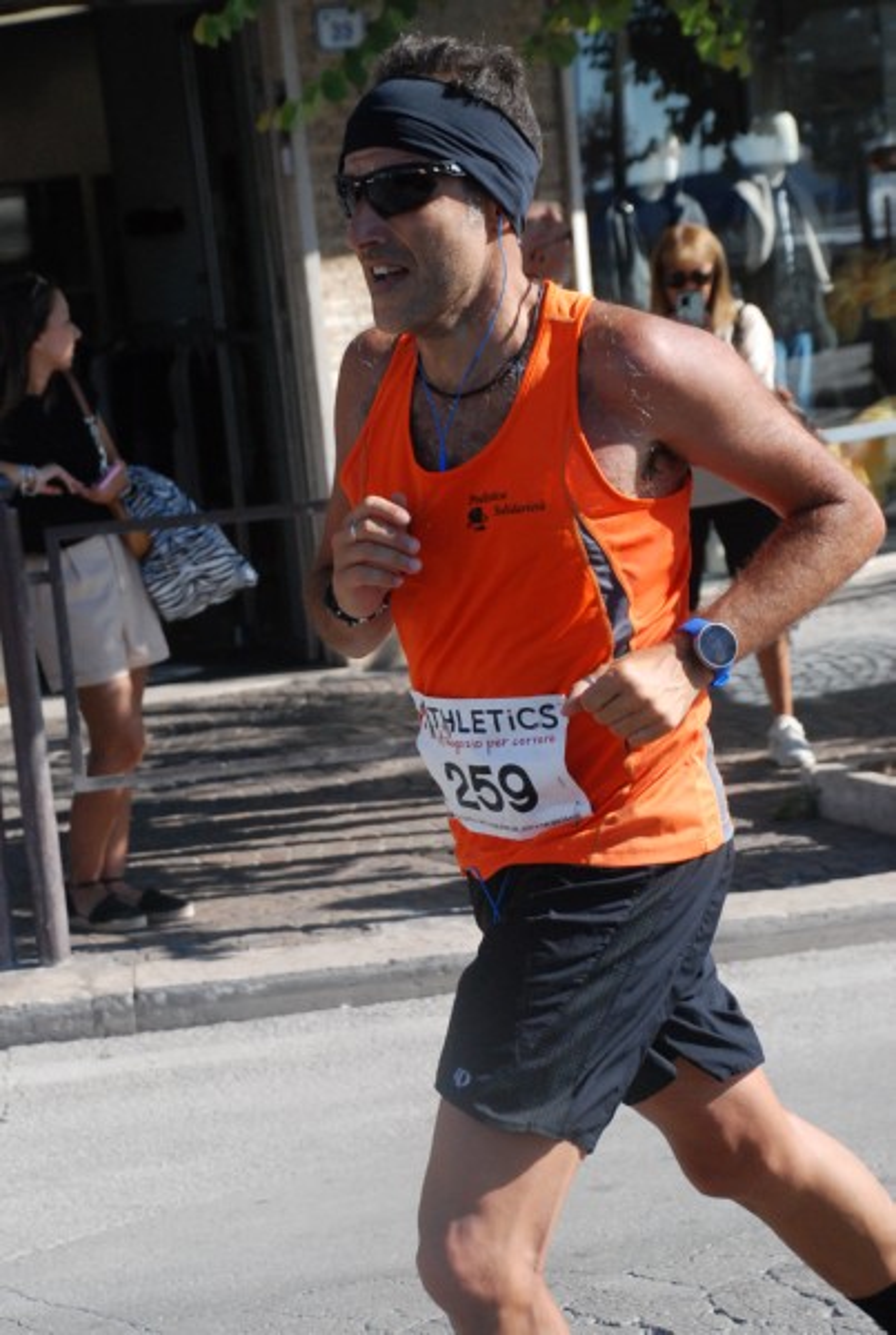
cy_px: 668
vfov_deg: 20.6
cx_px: 448
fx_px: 3677
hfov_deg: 13.9
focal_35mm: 99
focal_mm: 66
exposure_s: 1/1600
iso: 1000
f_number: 6.3
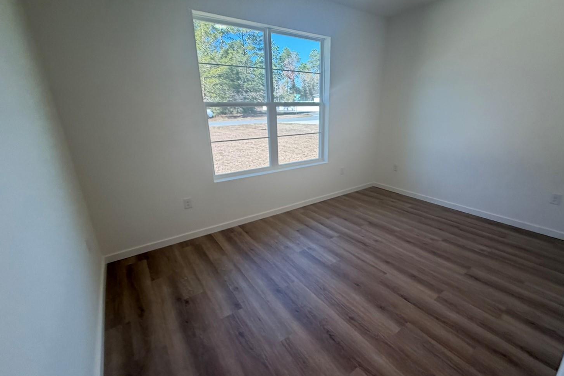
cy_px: 192
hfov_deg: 96.5
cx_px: 304
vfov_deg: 73.7
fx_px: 251
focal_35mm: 16
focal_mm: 2.22
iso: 125
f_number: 2.2
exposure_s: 1/120
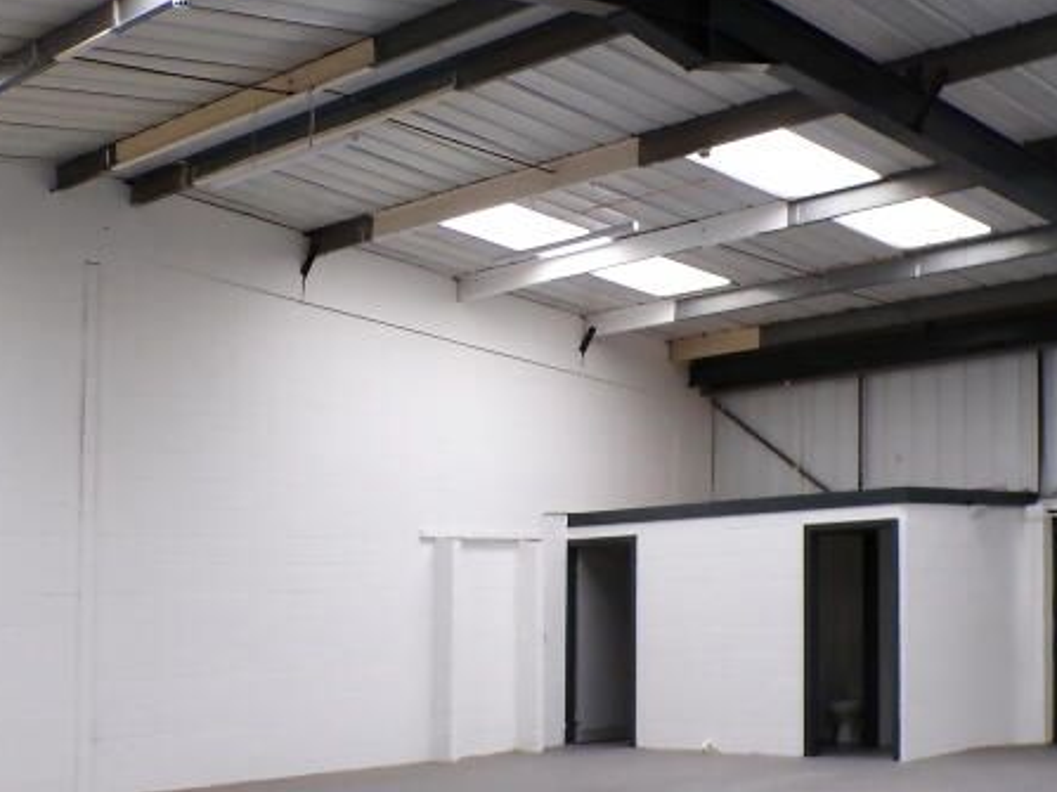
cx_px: 664
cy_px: 605
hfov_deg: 34.8
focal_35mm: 55
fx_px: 1679
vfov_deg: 26.2
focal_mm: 4.3
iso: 100
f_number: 4.4
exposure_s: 1/45
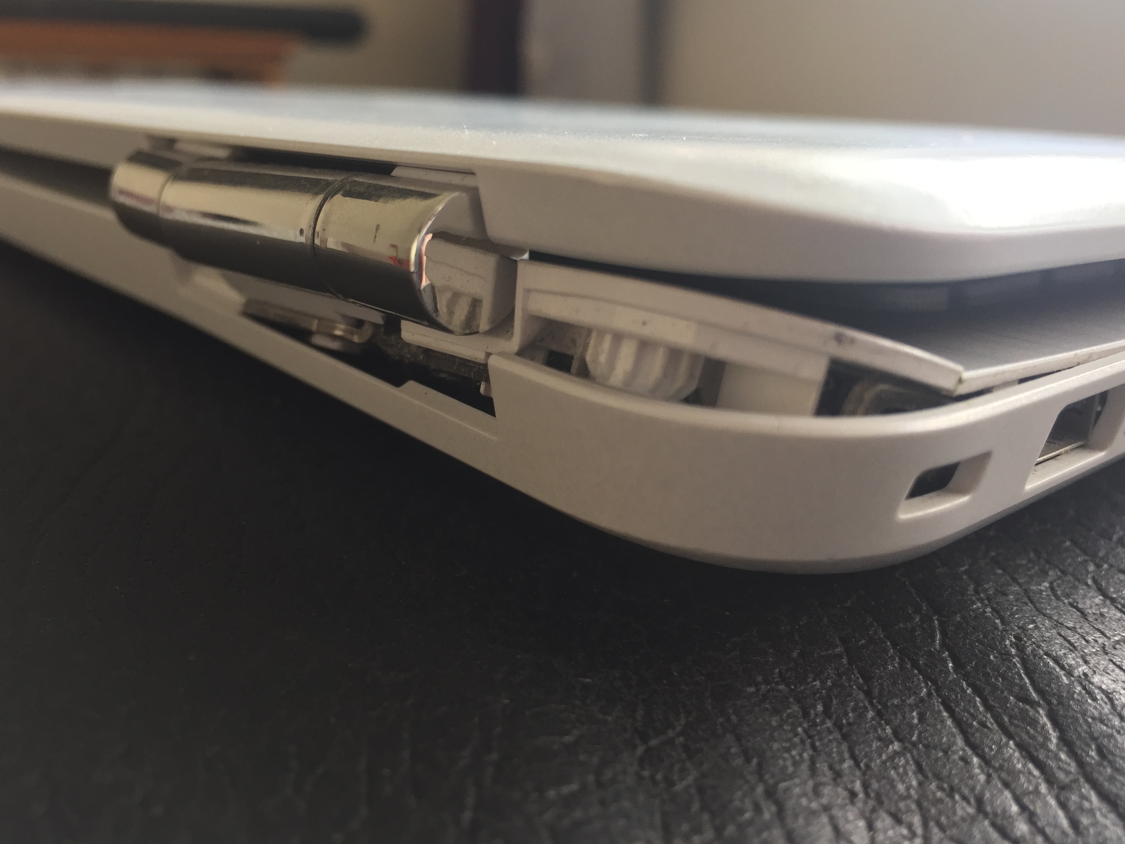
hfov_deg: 60.0
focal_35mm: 30
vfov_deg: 46.8
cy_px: 418
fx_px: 975
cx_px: 552
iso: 50
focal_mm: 4.15
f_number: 2.2
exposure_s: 1/100
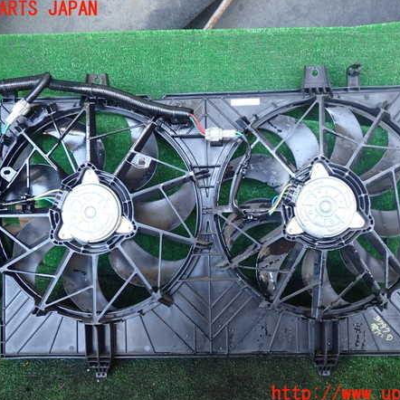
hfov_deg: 46.0
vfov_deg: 46.0
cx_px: 205
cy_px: 202
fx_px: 471
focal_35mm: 36
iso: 200
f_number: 2.3
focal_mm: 5.4
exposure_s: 1/50
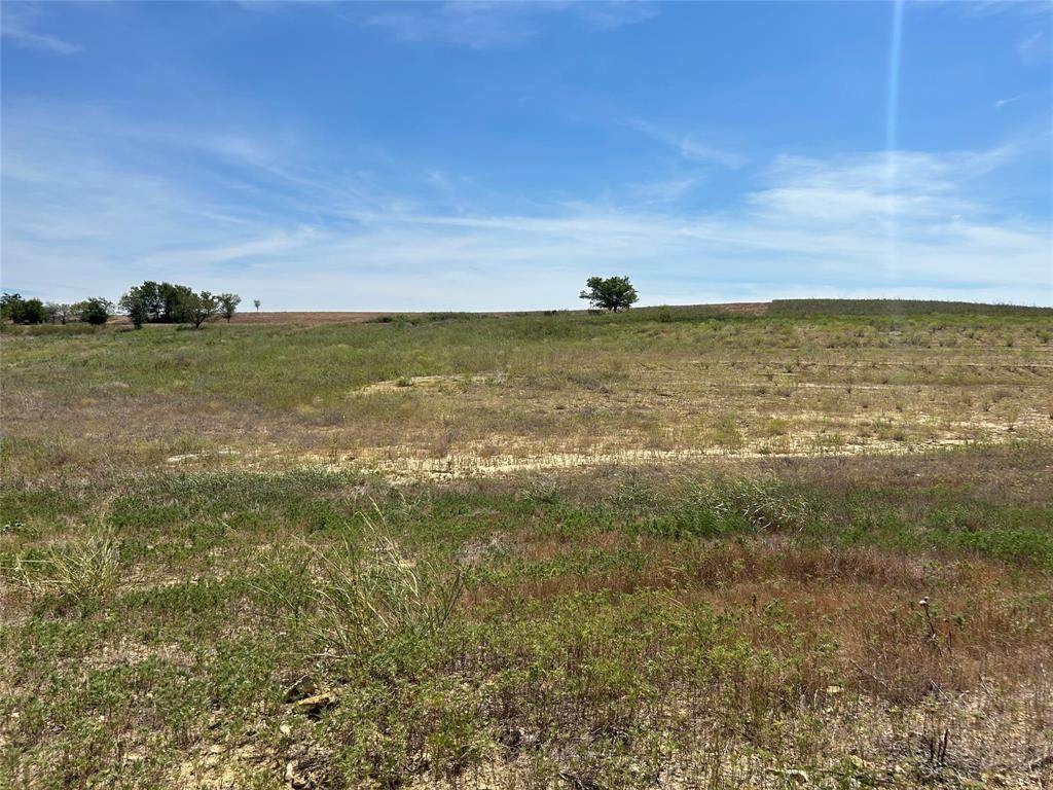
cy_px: 395
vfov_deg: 53.1
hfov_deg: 67.3
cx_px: 526
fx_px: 791
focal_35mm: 26
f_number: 1.5
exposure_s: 1/7463
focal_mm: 5.7
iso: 50
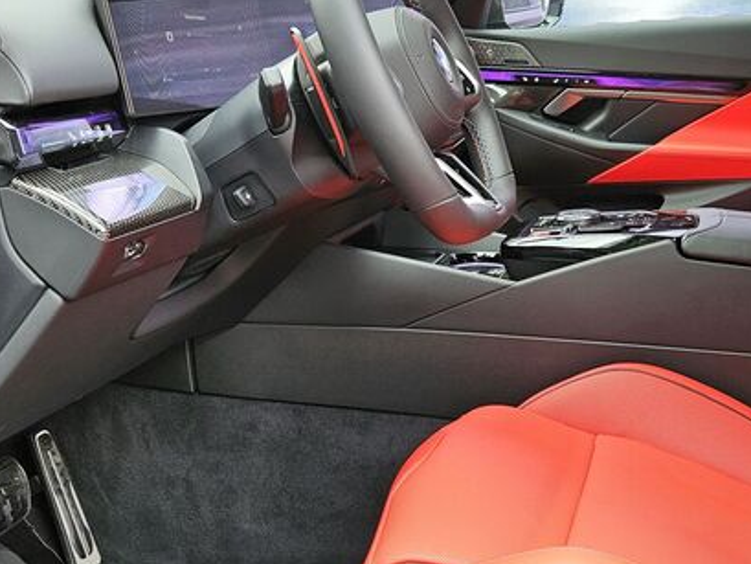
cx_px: 470
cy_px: 199
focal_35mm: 48
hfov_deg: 39.4
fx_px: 1042
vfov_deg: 30.1
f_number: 1.8
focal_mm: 5.4
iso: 50
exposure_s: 1/60
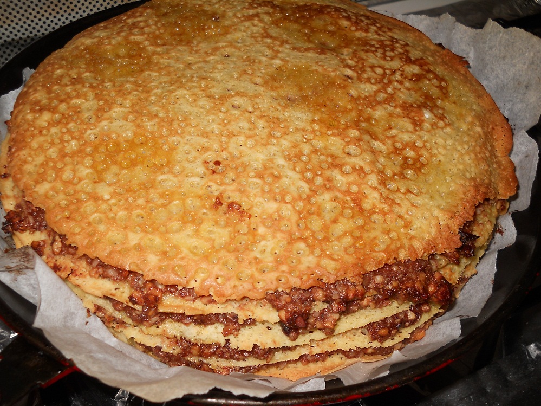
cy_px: 203
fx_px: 641
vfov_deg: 35.1
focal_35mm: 41
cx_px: 270
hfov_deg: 45.8
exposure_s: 1/30
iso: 80
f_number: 5.5
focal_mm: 6.72
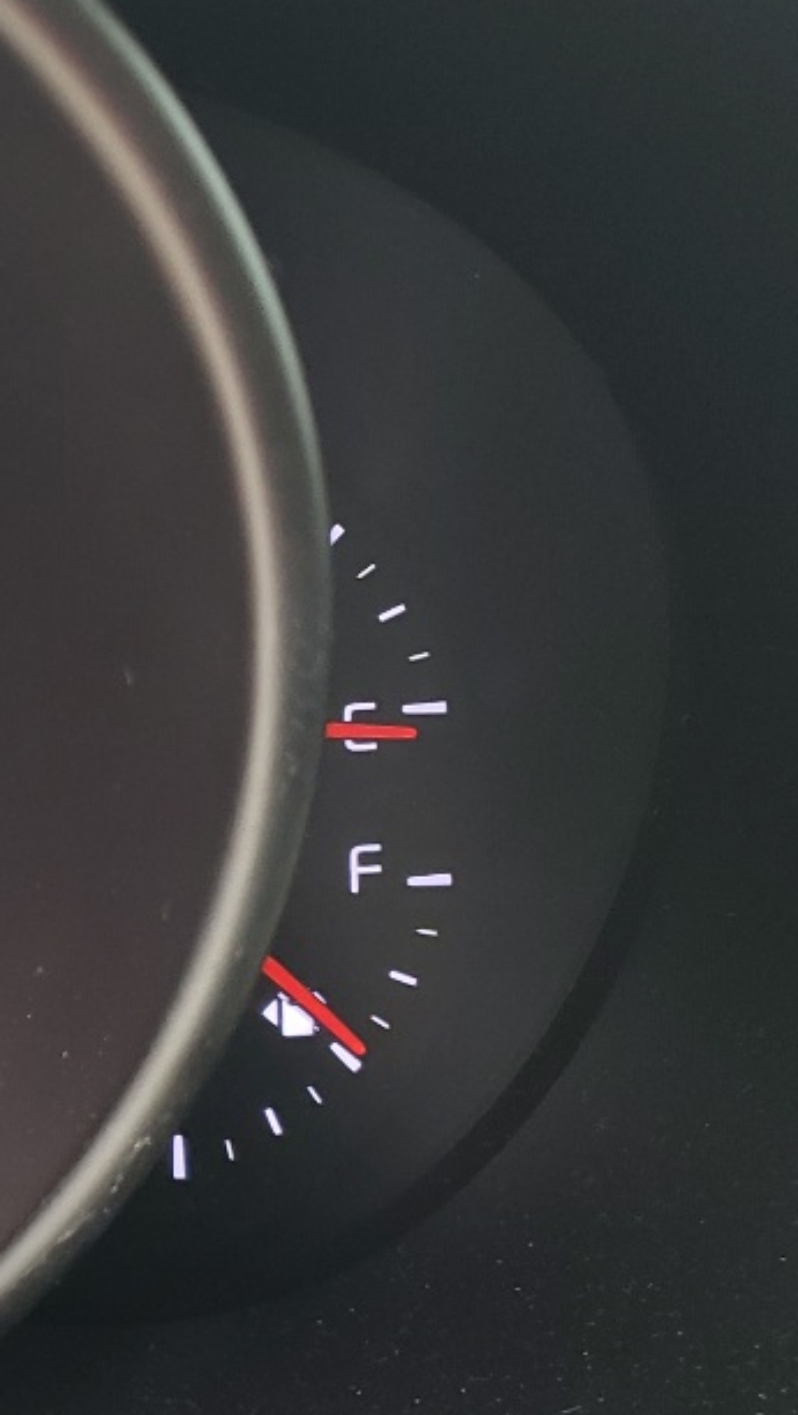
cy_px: 837
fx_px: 2779
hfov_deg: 14.0
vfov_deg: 28.5
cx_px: -759
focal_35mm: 74
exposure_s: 1/60.2
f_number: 1.5
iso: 65
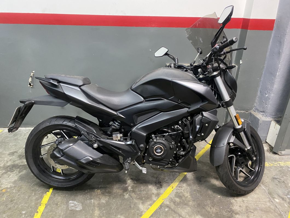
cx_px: 145
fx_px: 218
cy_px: 109
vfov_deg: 53.1
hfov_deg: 67.3
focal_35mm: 26
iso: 500
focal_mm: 4.25
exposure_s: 1/33
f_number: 1.8
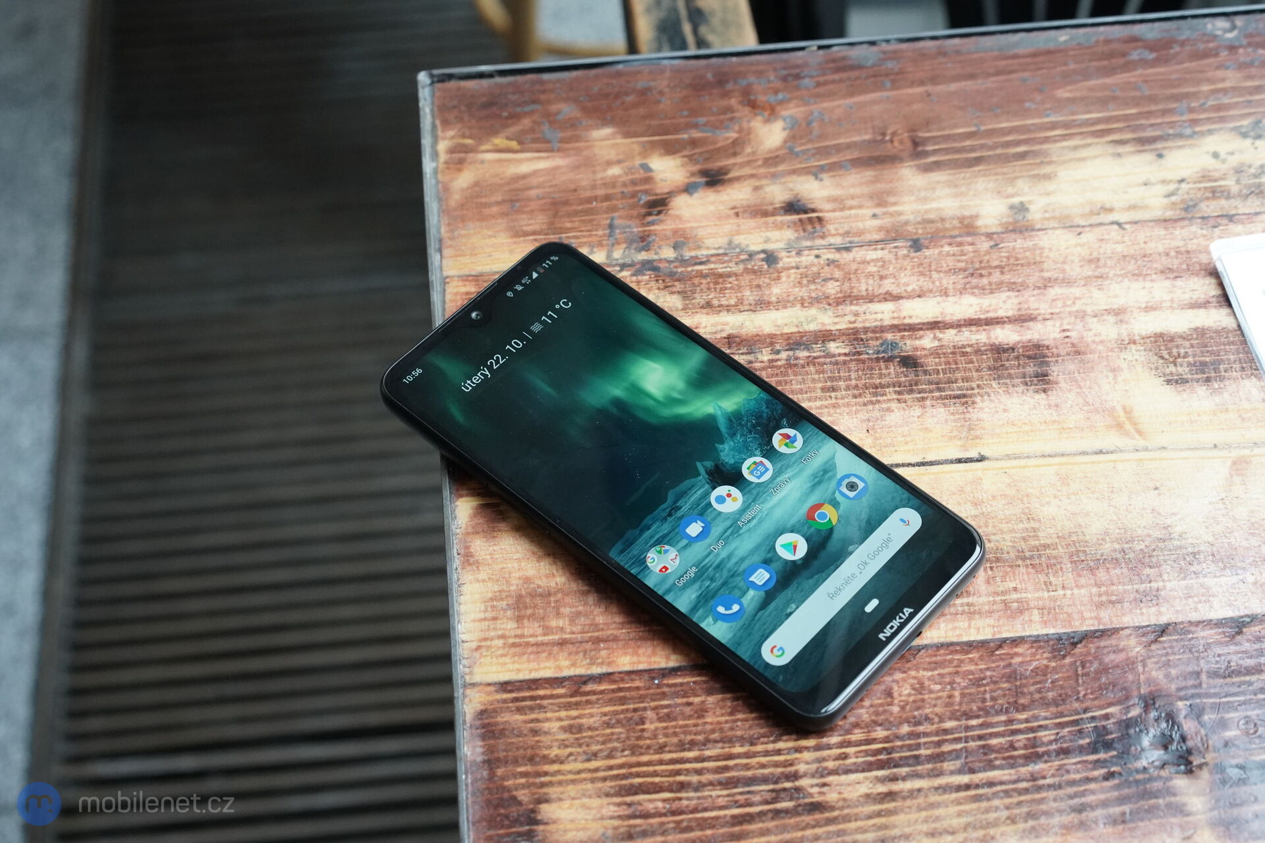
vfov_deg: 24.6
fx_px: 1932
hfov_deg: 36.2
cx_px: 632
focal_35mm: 55
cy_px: 422
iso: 5000
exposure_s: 1/160
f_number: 7.1
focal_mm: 55
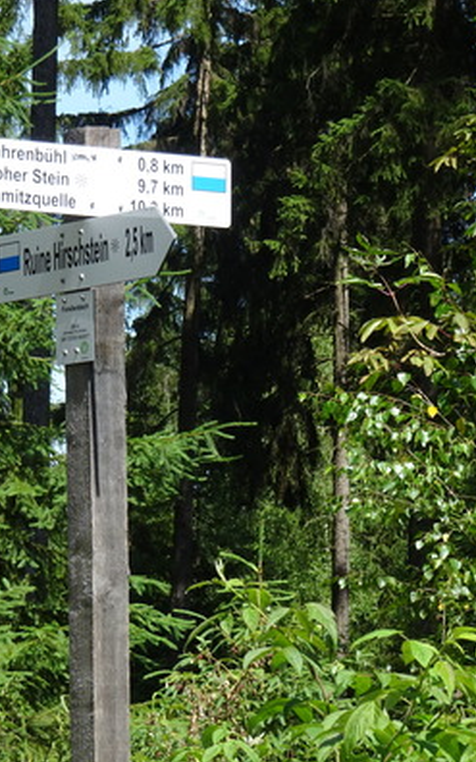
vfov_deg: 8.9
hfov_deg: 5.6
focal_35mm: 235
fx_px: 4876
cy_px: 523
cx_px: 96
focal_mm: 24.99
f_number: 5.6
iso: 80
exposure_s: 1/200
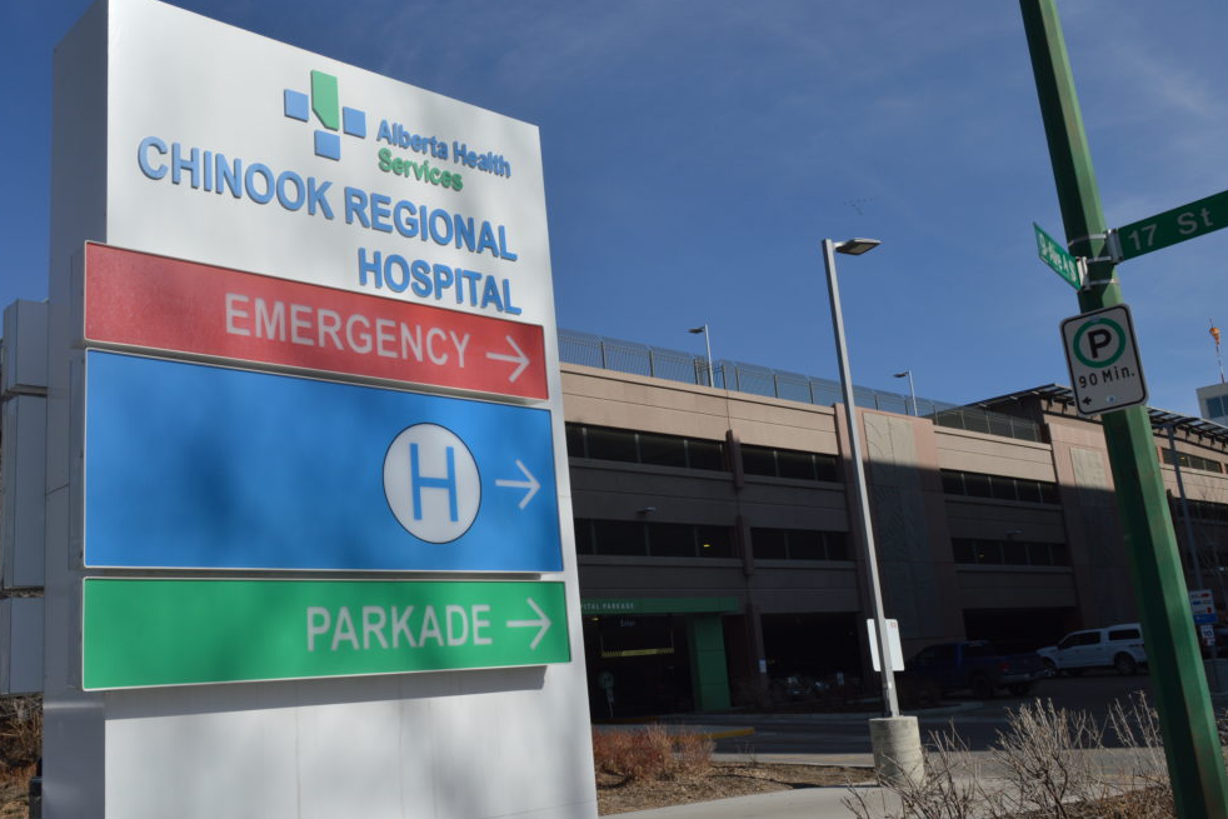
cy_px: 426
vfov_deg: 40.0
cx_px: 514
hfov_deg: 56.9
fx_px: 1126
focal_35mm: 33
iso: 100
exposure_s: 1/500
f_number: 10
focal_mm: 18
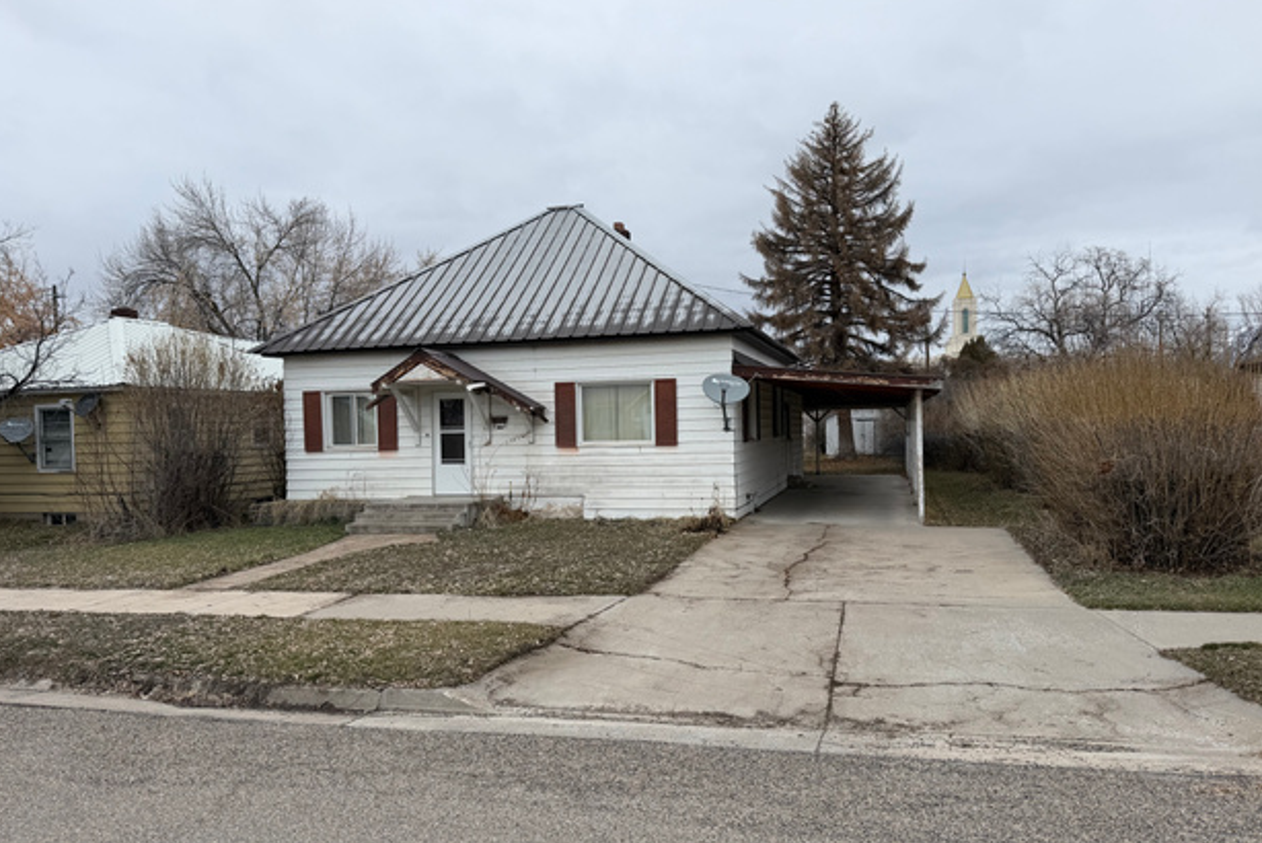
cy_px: 446
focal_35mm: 26
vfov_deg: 49.6
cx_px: 645
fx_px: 912
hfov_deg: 69.4
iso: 80
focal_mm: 6.76
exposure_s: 1/2907
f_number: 1.78
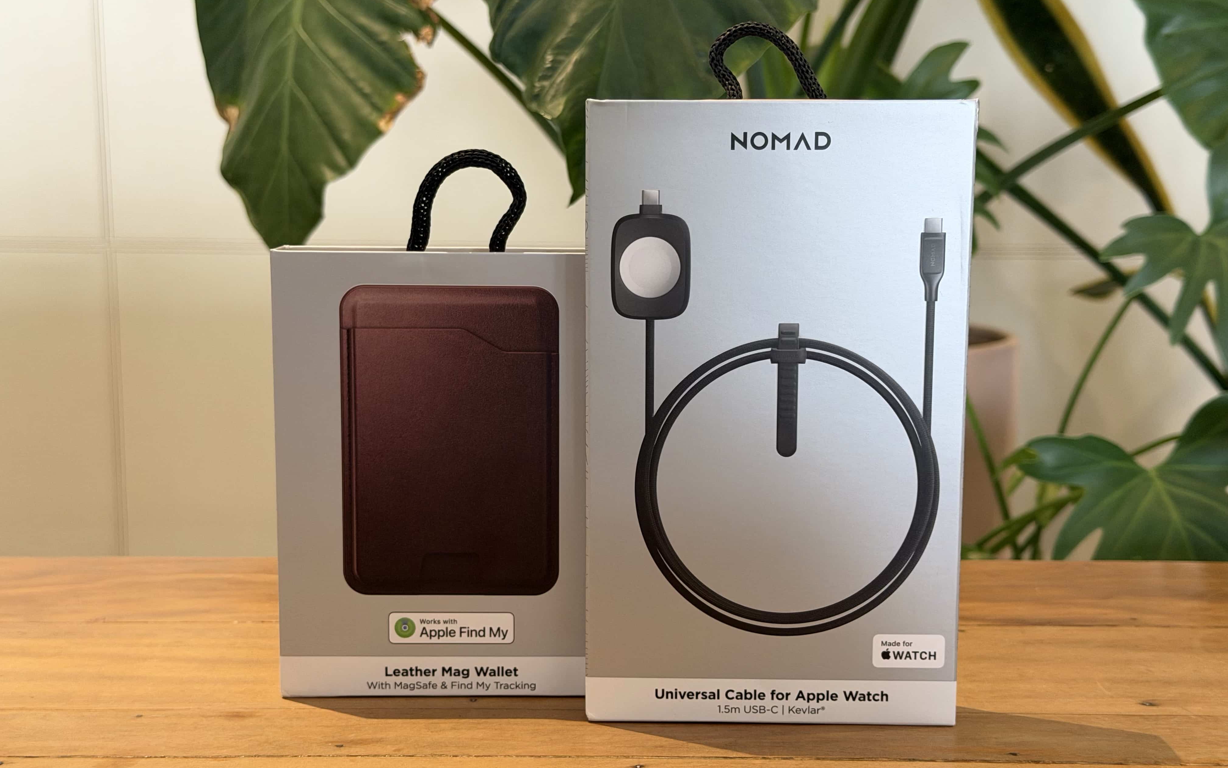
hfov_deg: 39.6
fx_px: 1707
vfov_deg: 25.3
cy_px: 411
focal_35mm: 51
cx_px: 615
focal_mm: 6.76
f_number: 1.78
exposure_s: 1/60
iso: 250
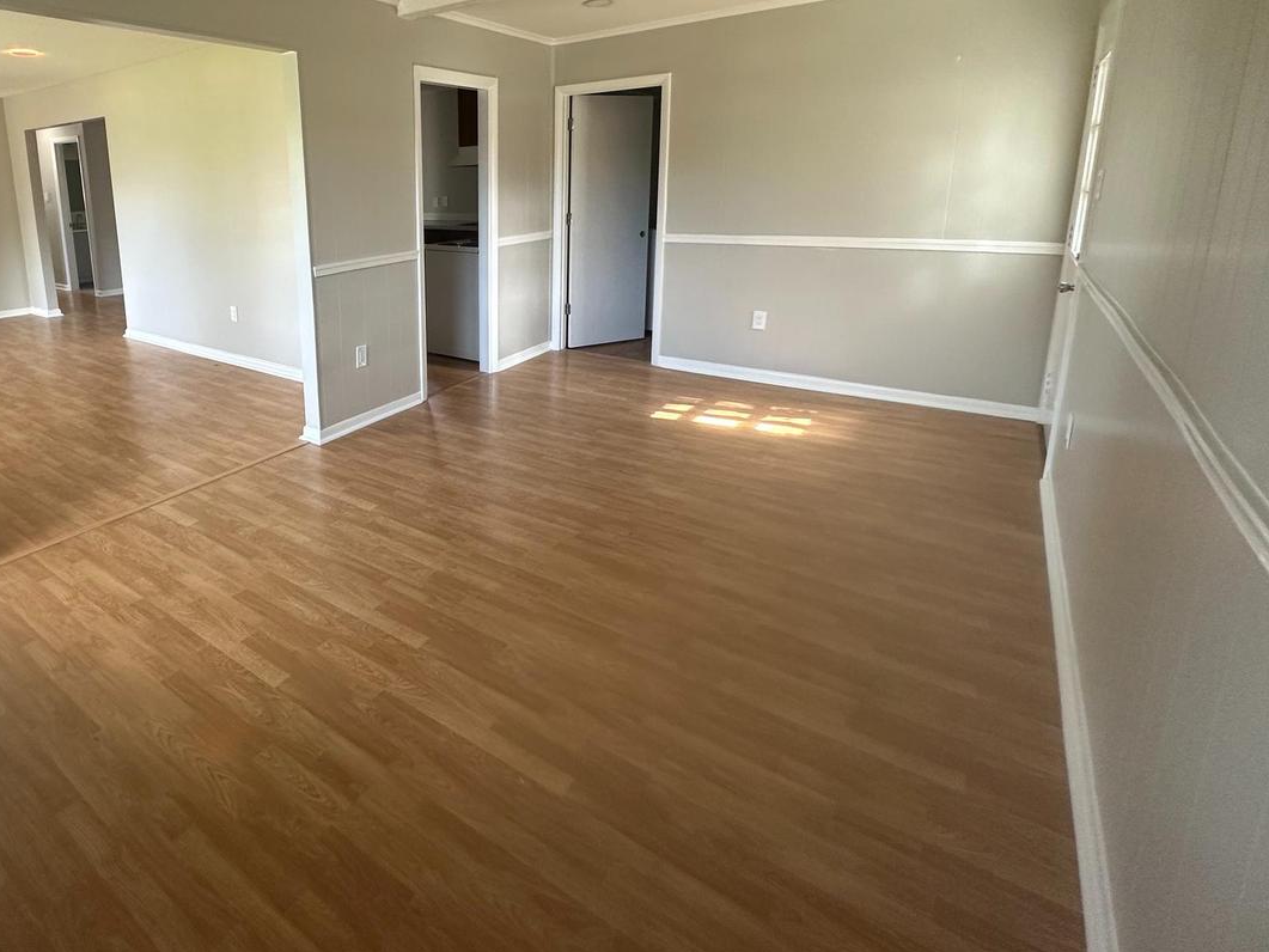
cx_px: 409
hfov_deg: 81.4
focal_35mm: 19
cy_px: 321
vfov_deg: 66.9
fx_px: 697
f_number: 2.2
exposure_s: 1/99
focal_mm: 2.22
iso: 160
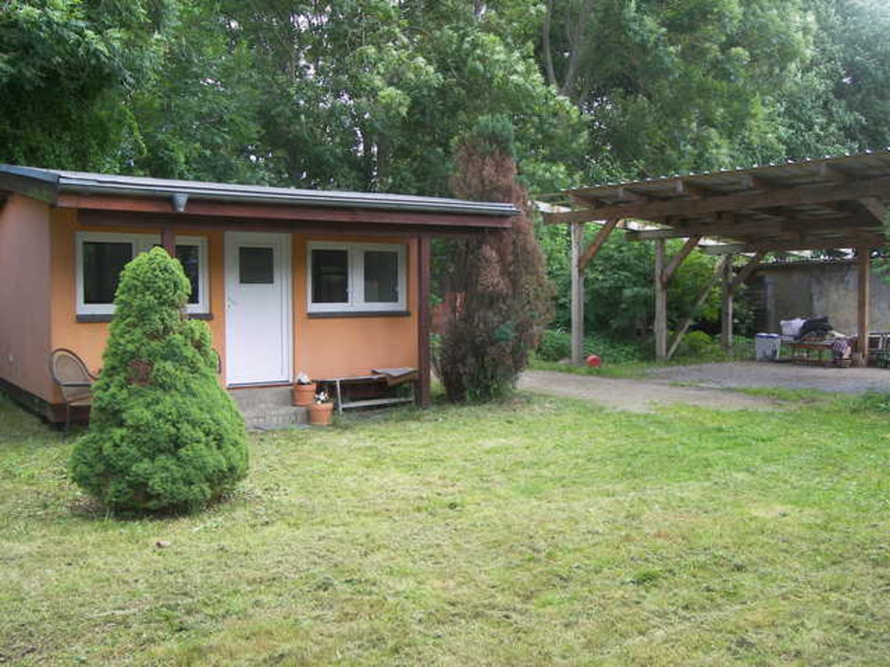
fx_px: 874
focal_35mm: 34
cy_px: 334
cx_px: 445
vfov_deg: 41.8
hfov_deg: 54.0
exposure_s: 1/60
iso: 50
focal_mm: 7.2
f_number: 3.2
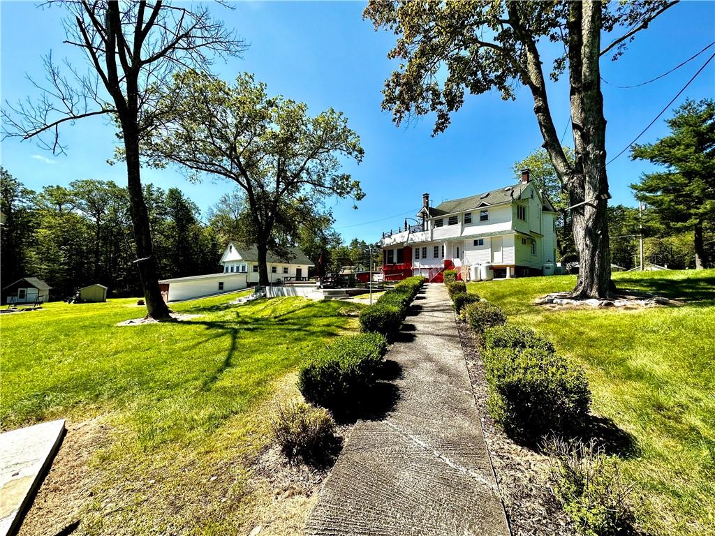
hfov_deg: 102.1
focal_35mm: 14
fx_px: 289
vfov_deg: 85.7
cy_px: 268
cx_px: 358
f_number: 2.2
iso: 50
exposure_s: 1/1319
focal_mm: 2.22
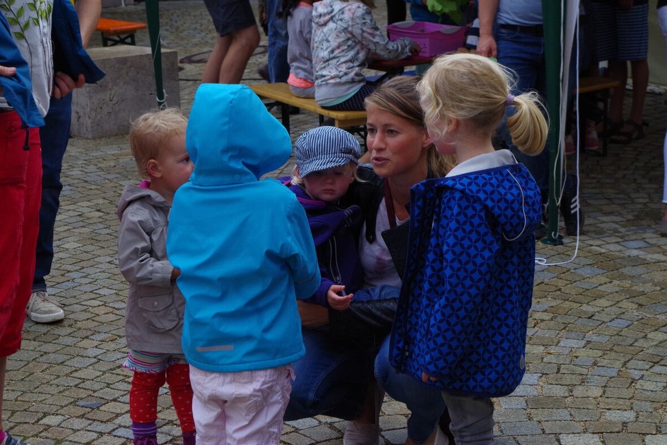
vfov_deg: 16.5
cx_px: 334
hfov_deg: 24.5
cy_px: 223
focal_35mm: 83
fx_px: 1538
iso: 1600
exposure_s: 1/100
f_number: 9
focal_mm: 55
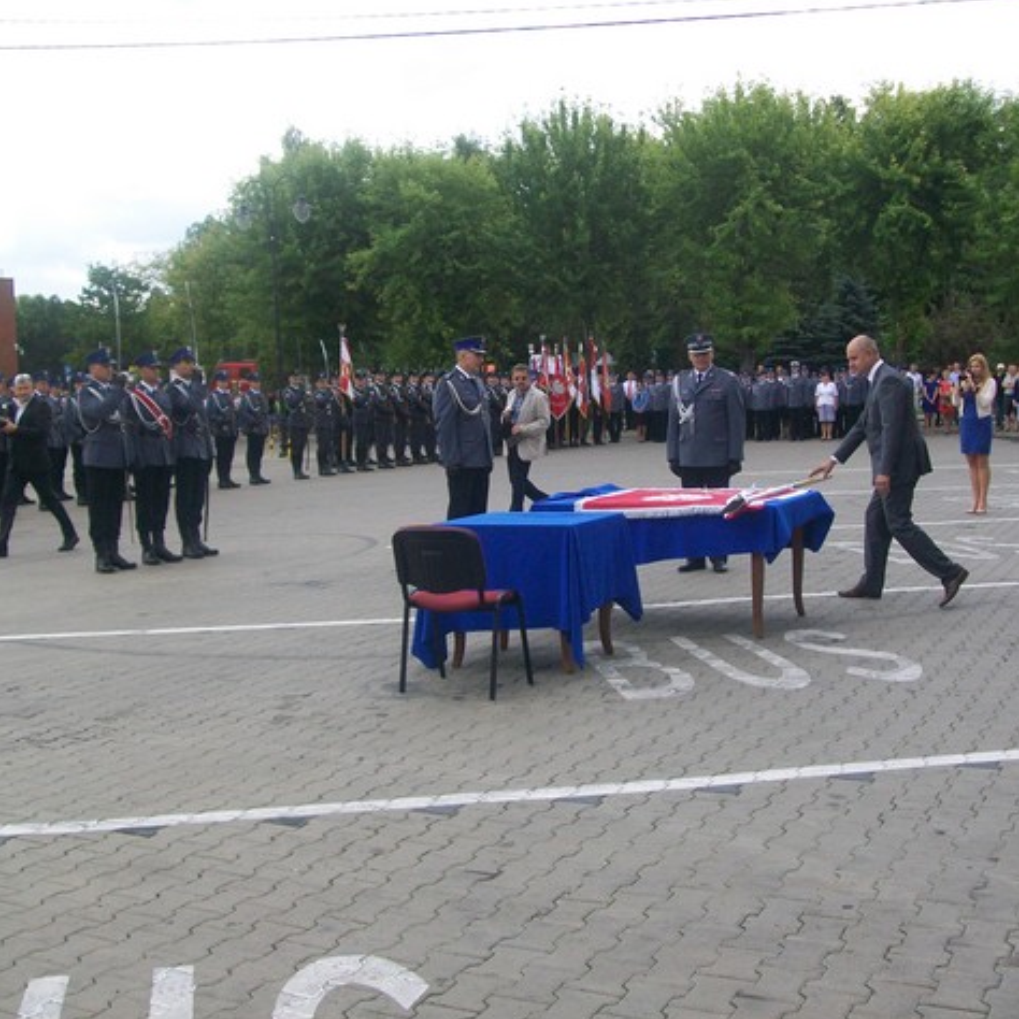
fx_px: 1432
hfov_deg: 39.2
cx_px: 512
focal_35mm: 43
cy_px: 510
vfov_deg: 39.2
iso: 64
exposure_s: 1/500
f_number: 2.7
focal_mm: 6
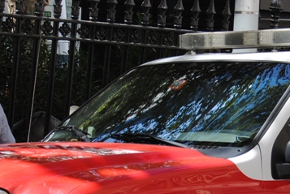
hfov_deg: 9.6
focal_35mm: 212
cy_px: 177
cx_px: 282
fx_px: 1710
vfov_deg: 6.5
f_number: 6.3
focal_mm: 42
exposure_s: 1/160
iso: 100
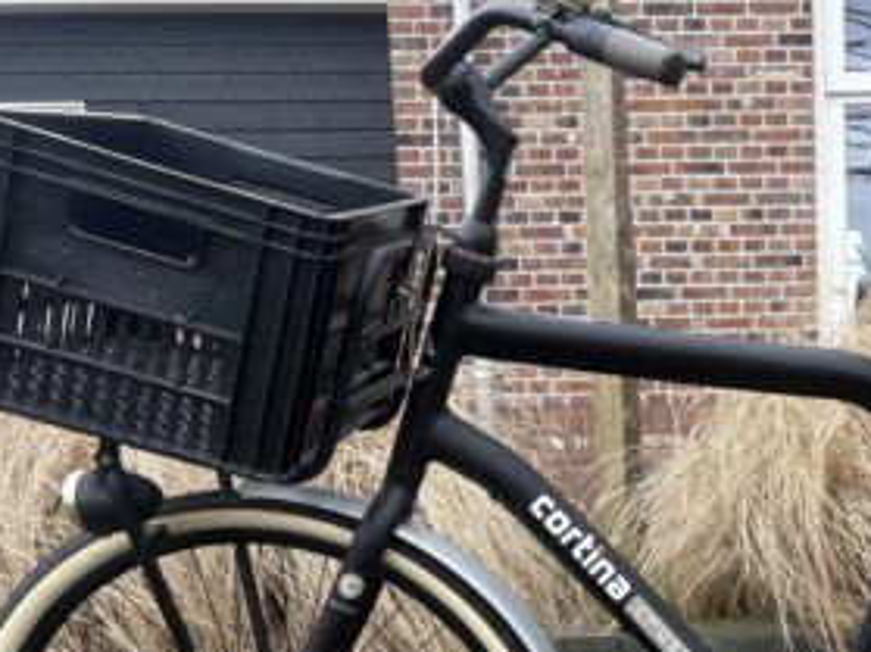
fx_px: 1408
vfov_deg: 25.5
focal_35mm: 56
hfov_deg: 32.7
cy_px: 552
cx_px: 774
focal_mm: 5.96
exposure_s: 1/121
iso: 40
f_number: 1.6
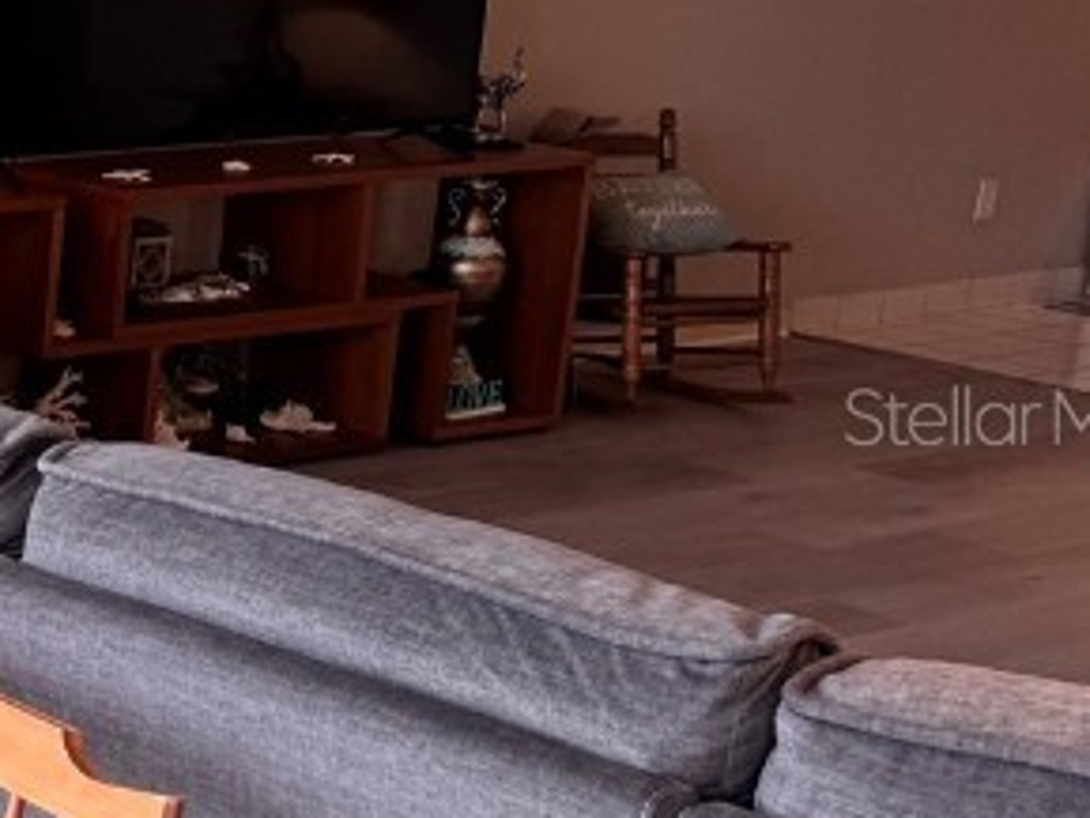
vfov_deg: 17.4
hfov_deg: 18.9
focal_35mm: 85
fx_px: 2678
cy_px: 415
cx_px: -732
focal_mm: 6.76
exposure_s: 1/120
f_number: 1.78
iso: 100
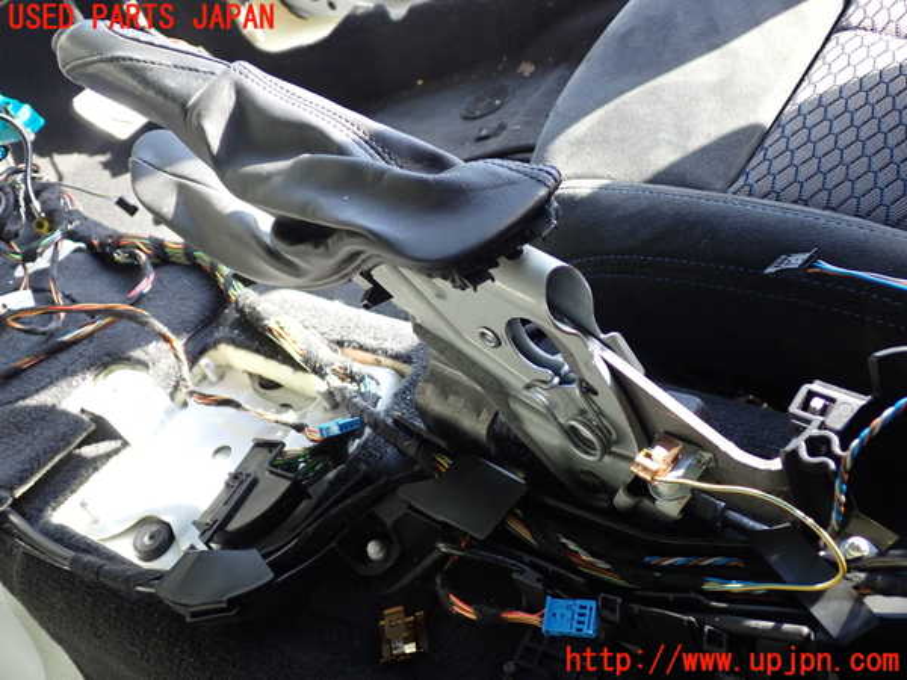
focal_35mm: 36
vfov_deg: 39.7
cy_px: 340
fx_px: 943
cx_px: 454
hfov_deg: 51.4
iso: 250
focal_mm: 6.37
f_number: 2.5
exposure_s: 1/125
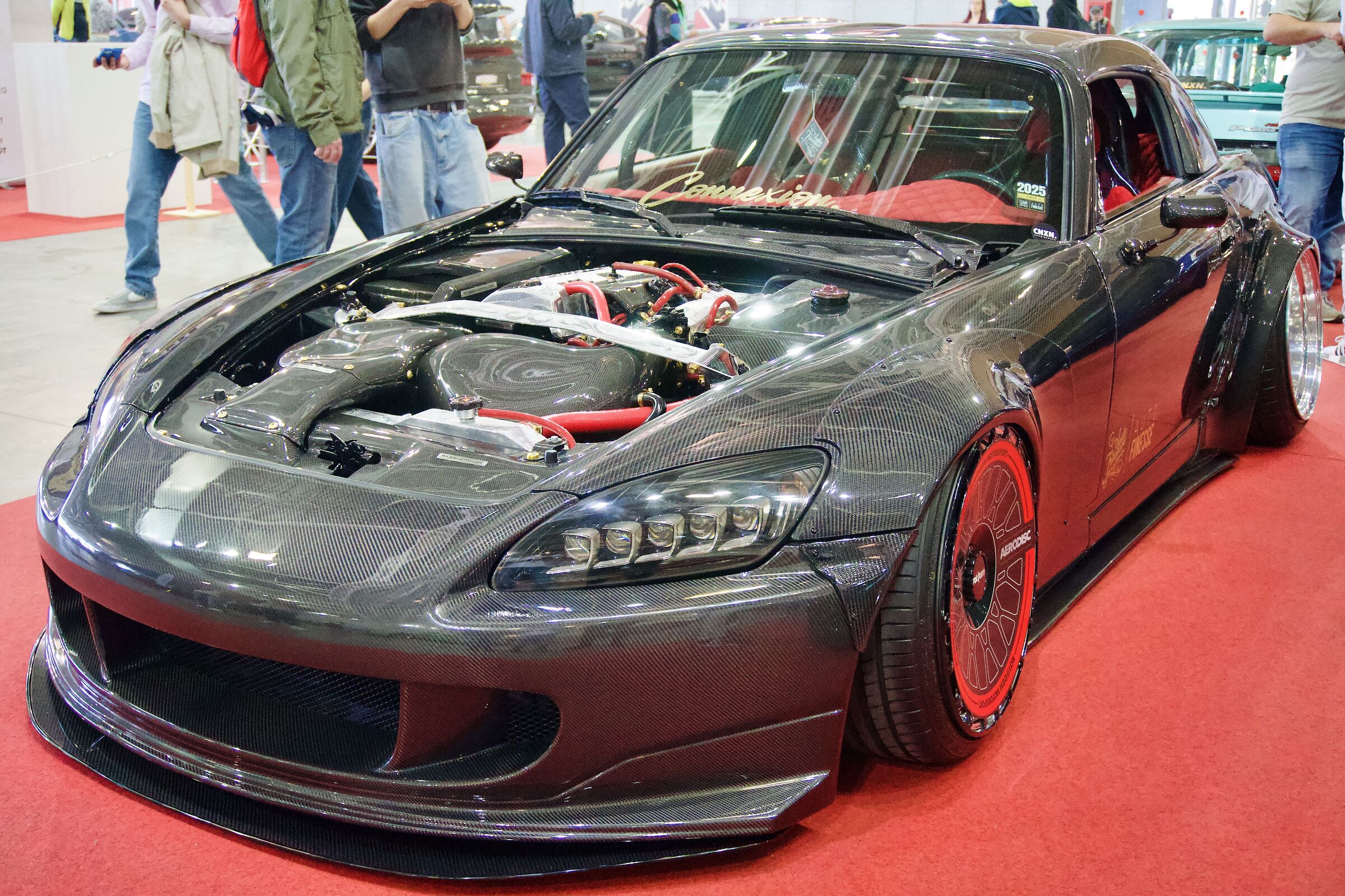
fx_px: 1513
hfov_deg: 47.9
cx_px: 672
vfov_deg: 33.0
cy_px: 448
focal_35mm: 40
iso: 5000
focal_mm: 27
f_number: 4.5
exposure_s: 1/160
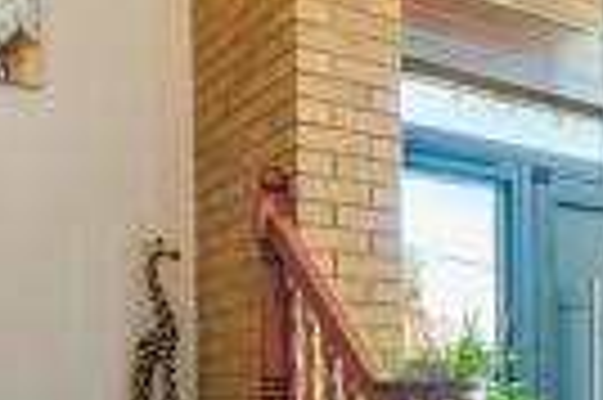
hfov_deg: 29.1
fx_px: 954
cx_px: 765
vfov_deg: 22.8
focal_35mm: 57
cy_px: 398
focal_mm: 10.8
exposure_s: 1/4
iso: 160
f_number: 7.1
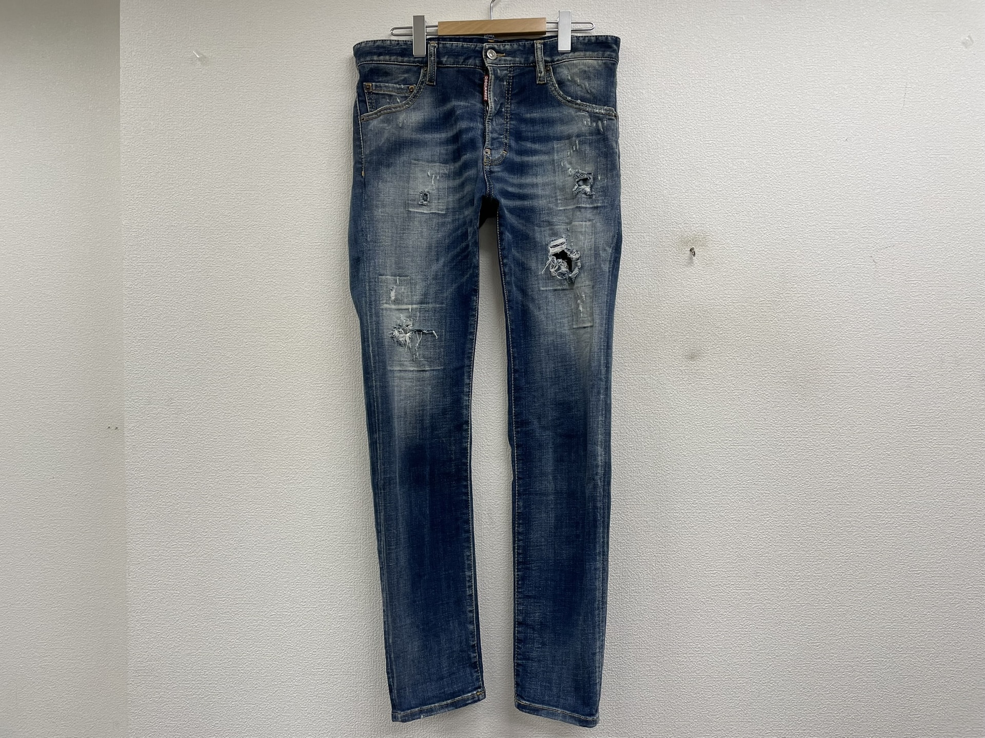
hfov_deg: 67.3
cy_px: 369
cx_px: 492
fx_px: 740
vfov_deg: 53.1
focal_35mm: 26
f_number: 1.6
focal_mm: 4.2
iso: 64
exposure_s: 1/115
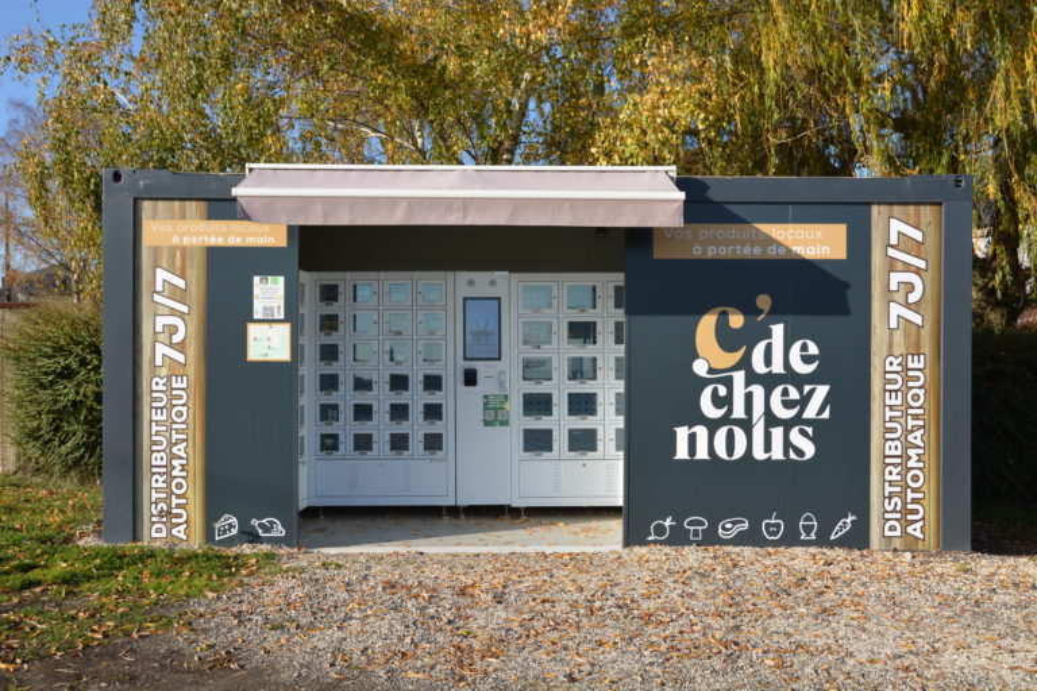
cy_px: 346
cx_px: 518
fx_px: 1037
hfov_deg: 53.1
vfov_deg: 36.9
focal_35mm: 36
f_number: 8
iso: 125
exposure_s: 1/250
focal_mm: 24
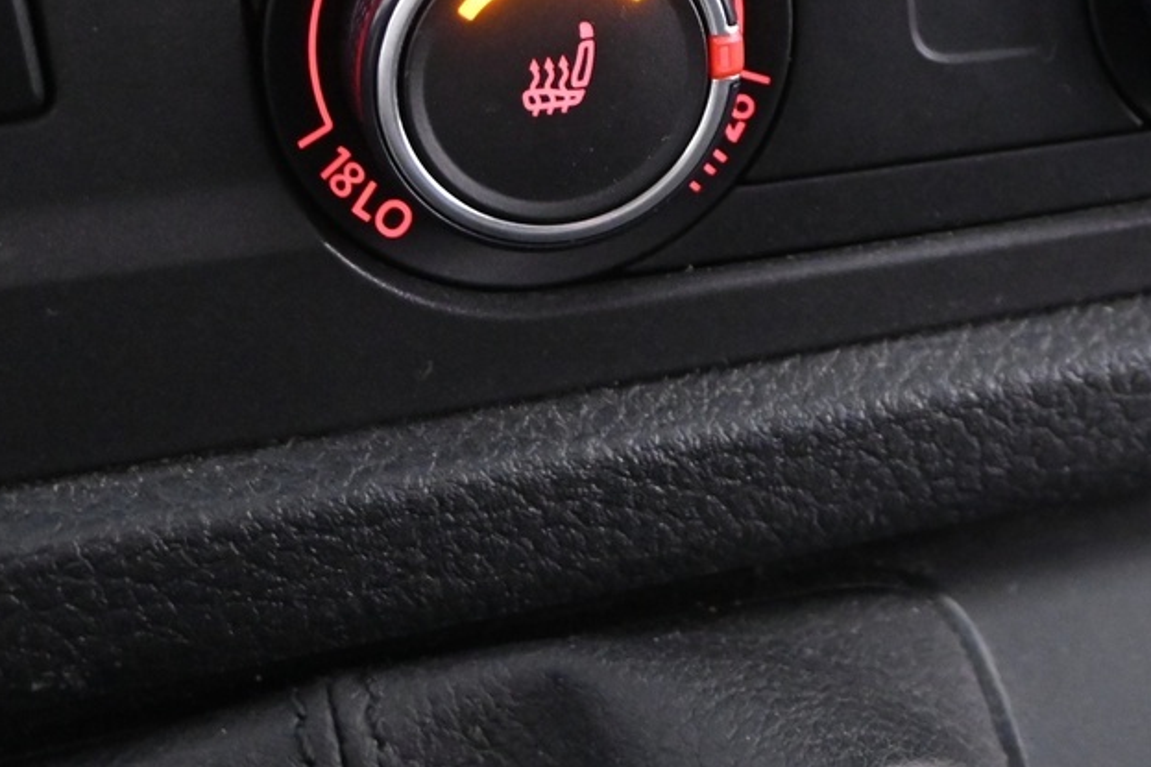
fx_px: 2555
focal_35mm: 80
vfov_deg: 16.4
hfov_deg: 24.4
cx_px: 1118
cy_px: -128
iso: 3200
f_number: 3.8
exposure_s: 1/13
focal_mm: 20.5
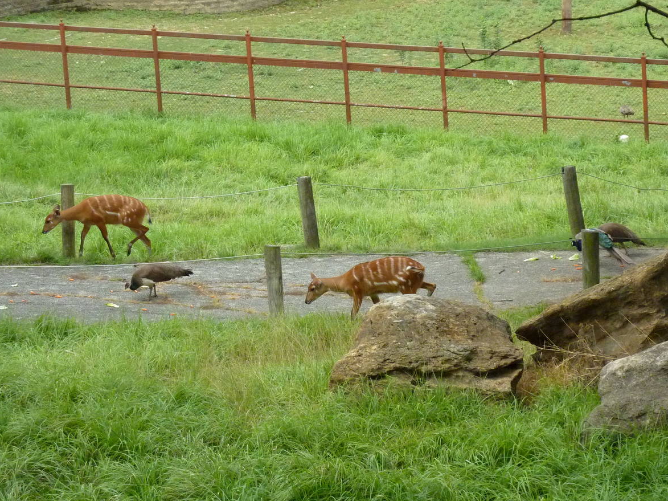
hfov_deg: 15.0
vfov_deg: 11.3
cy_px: 246
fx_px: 2527
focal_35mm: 131
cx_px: 432
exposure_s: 1/400
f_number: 4.3
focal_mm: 15.8
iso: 400
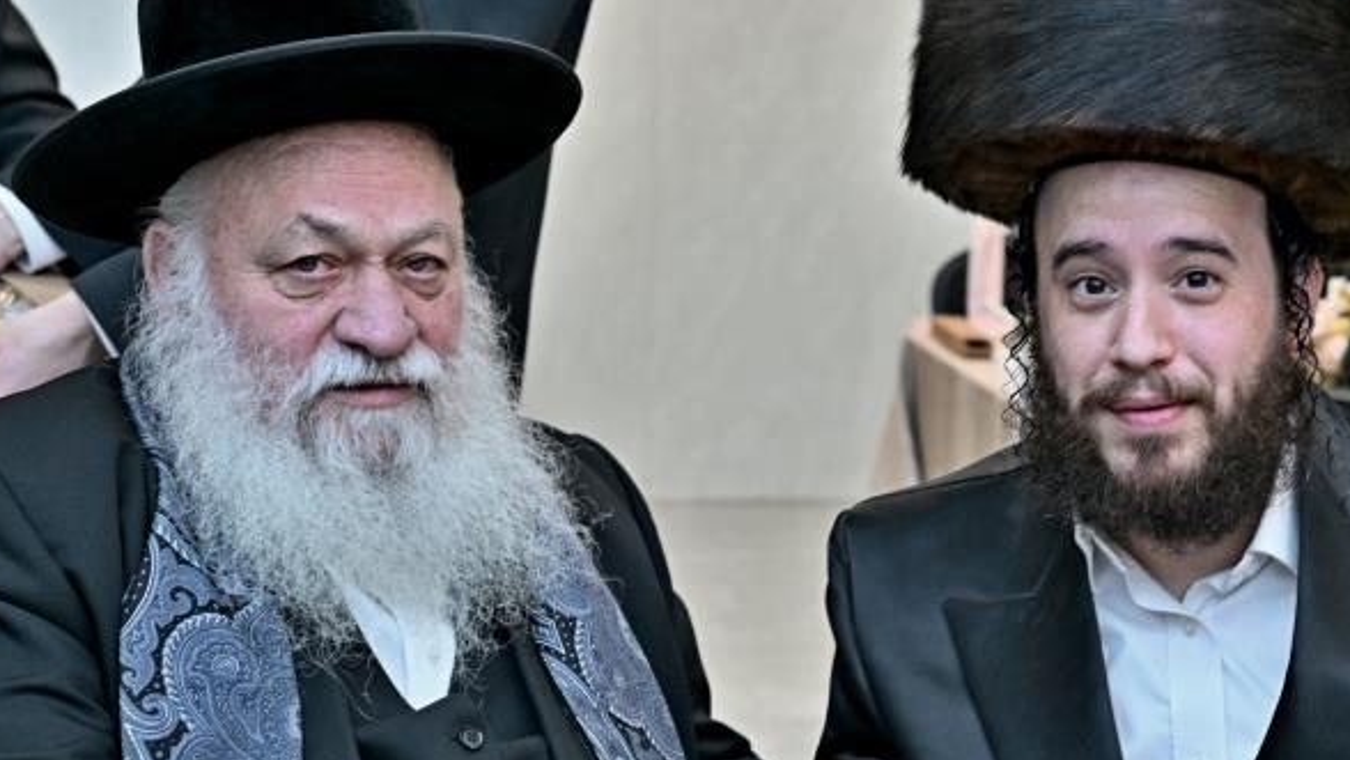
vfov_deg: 16.5
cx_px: 856
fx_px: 2614
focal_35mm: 73
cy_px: 378
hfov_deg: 28.8
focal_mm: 40
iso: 320
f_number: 4
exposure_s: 1/250
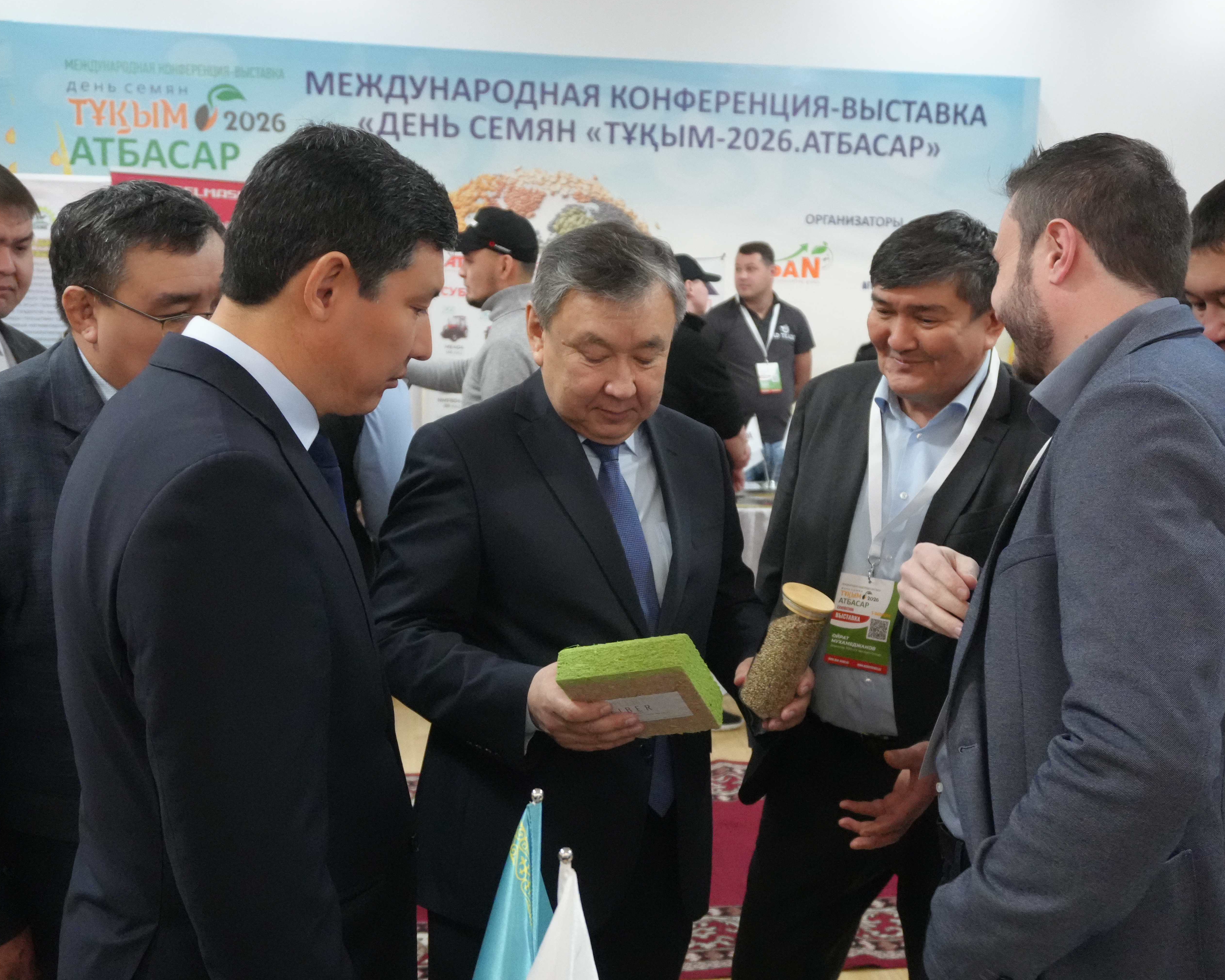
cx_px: 641
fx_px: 1435
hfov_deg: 46.2
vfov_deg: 37.7
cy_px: 492
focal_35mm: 40
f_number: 4
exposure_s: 1/125
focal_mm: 23
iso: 6400
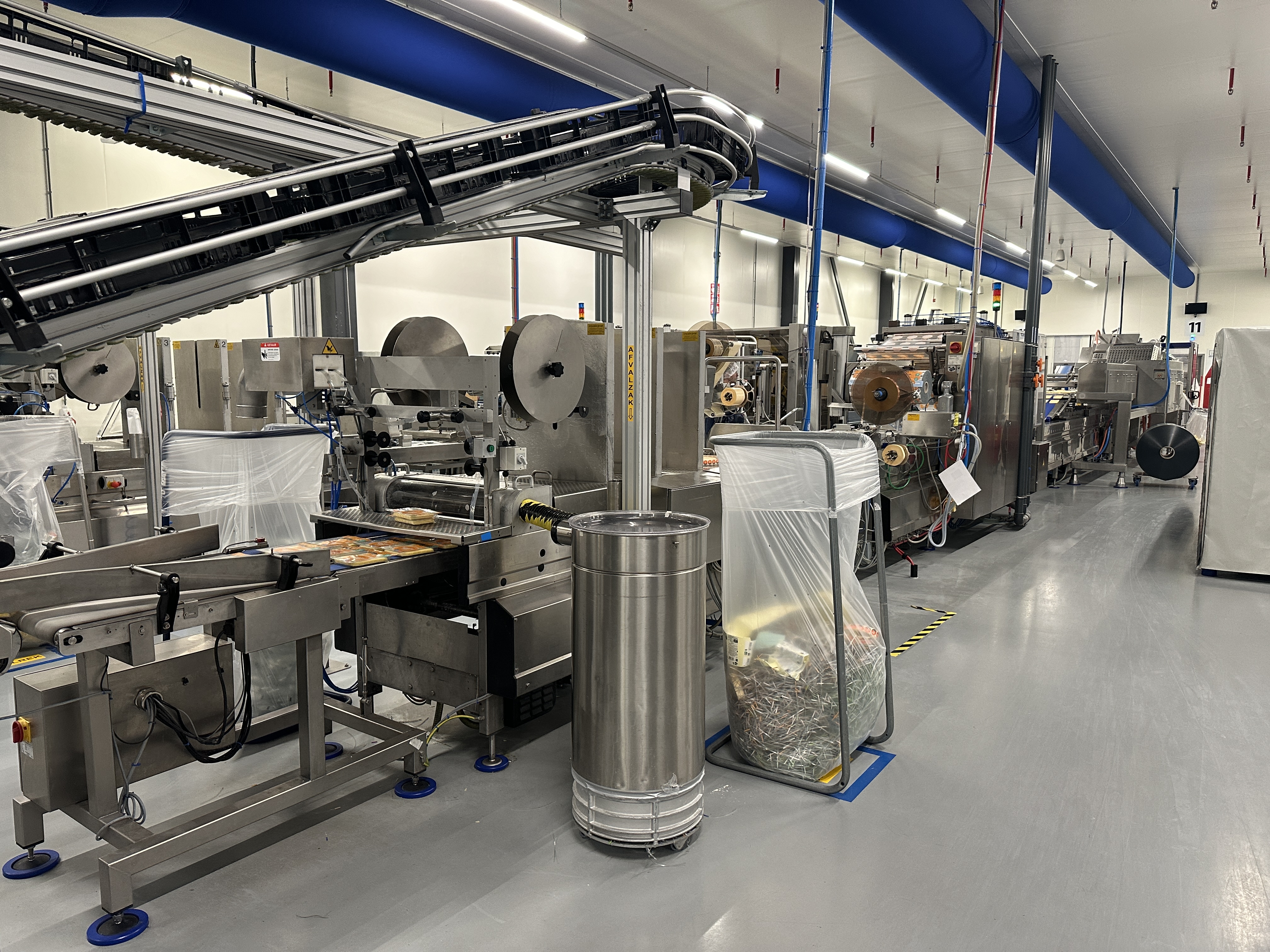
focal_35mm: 24
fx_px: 881
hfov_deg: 71.6
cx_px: 635
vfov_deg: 56.8
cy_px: 476
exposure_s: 1/82
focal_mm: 6.86
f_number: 1.78
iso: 250
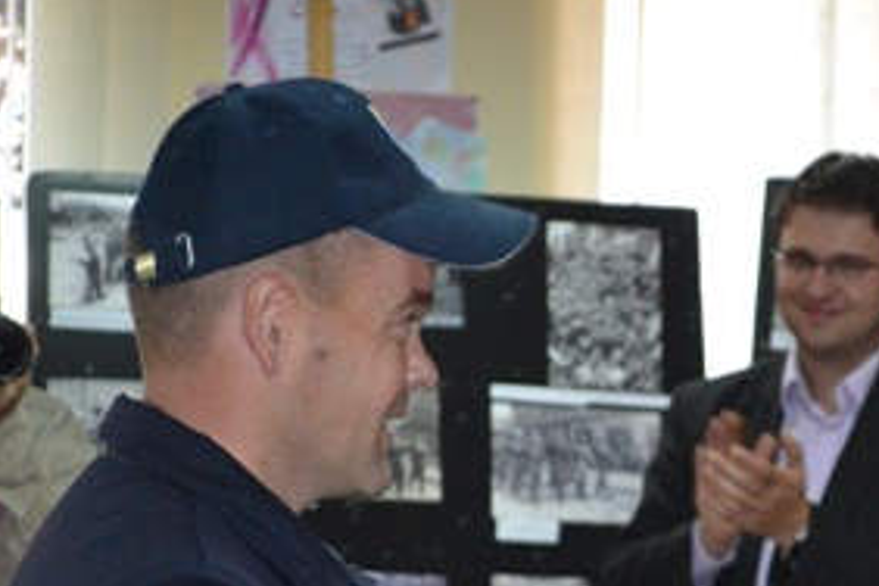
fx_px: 4321
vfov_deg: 7.7
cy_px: 653
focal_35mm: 177
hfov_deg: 11.5
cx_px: 820
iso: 3200
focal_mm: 52
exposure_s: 1/60
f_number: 5.6
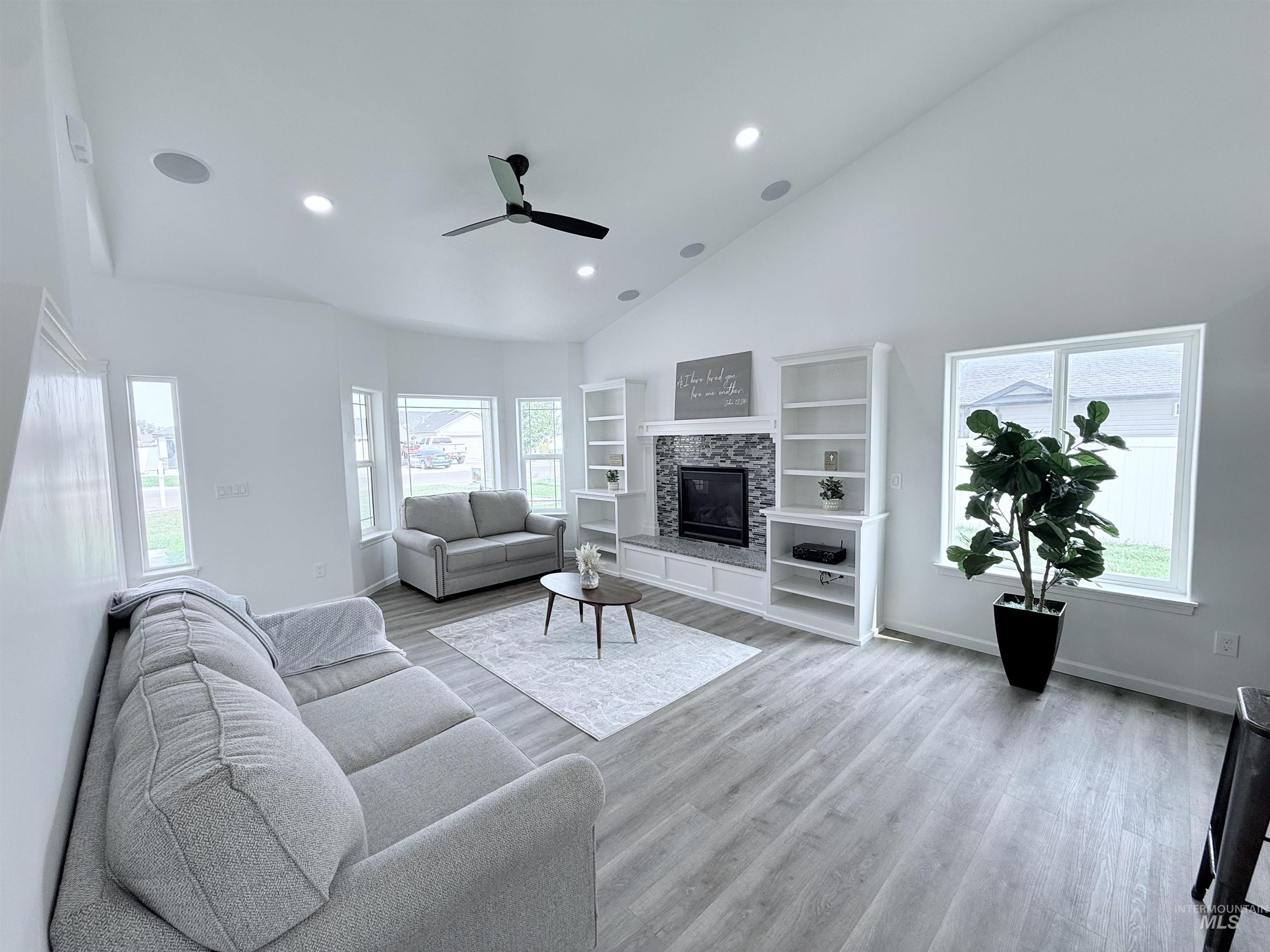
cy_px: 476
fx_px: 514
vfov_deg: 85.7
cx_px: 635
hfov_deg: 102.1
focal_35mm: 14
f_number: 2.2
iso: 64
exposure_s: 1/126
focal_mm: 2.22
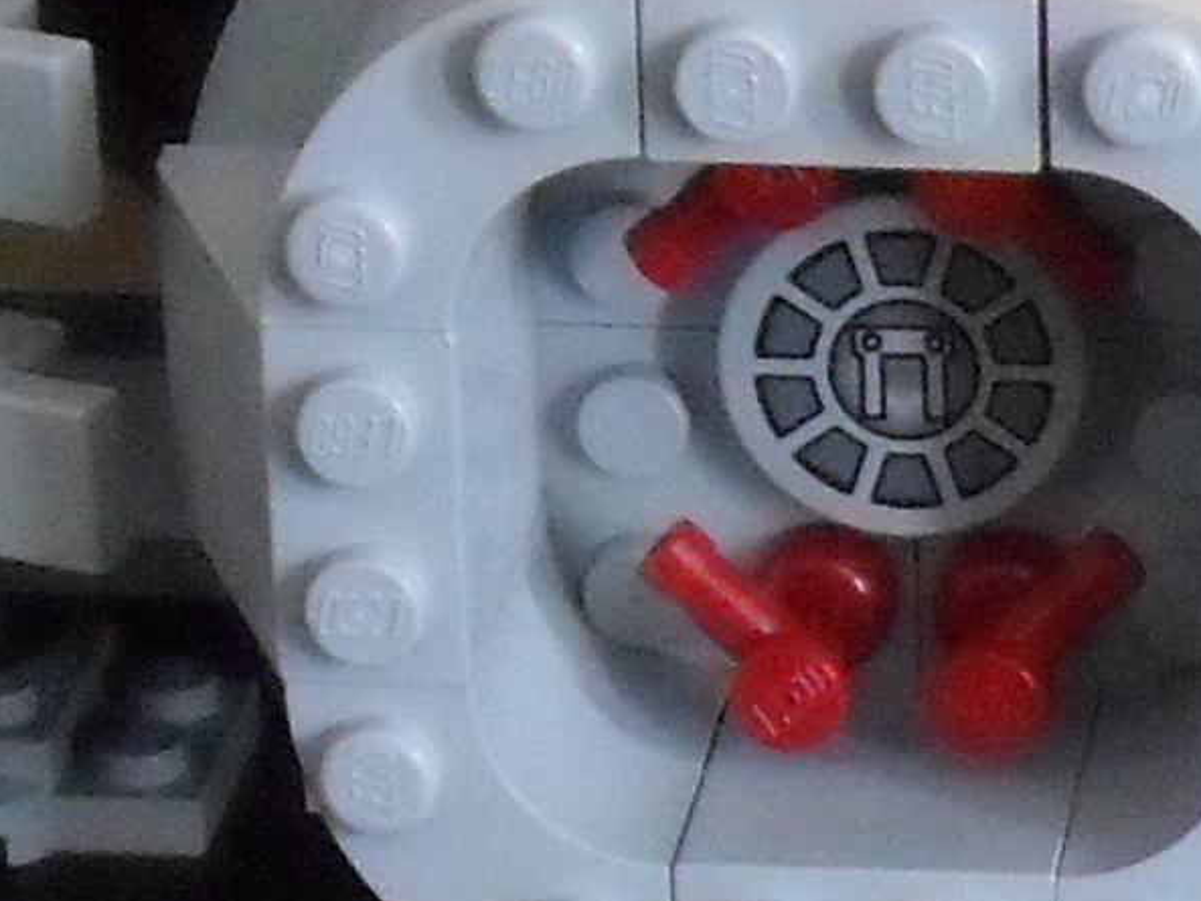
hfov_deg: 8.1
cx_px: 2199
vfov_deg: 6.3
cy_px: 65
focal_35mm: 236
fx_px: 8190
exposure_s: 1/15
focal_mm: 6.3
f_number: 3
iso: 320
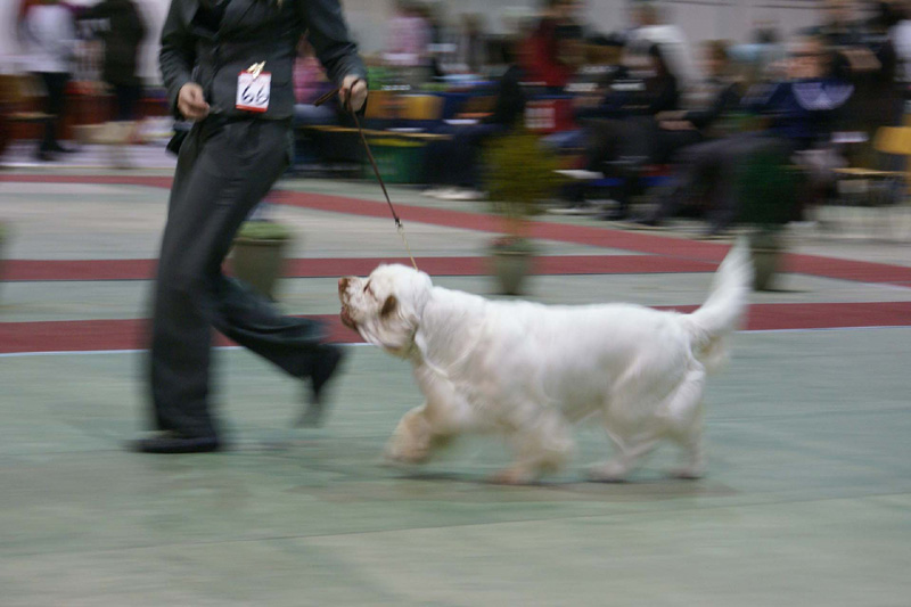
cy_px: 304
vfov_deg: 13.0
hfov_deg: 19.5
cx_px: 456
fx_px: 2656
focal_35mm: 105
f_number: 5.6
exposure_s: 1/25
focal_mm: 70
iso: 400
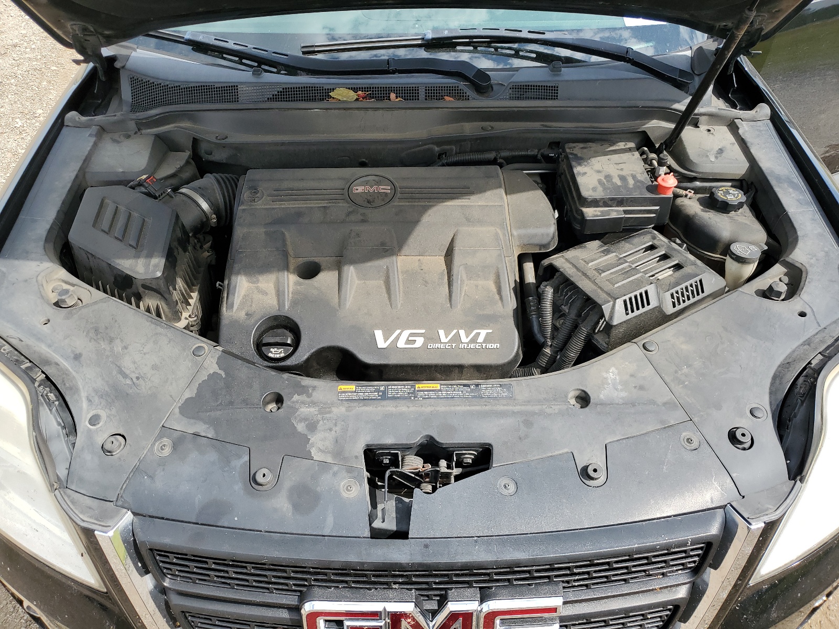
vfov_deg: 53.1
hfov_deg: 67.3
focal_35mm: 26
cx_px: 420
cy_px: 314
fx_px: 630
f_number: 1.5
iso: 50
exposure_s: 1/1429
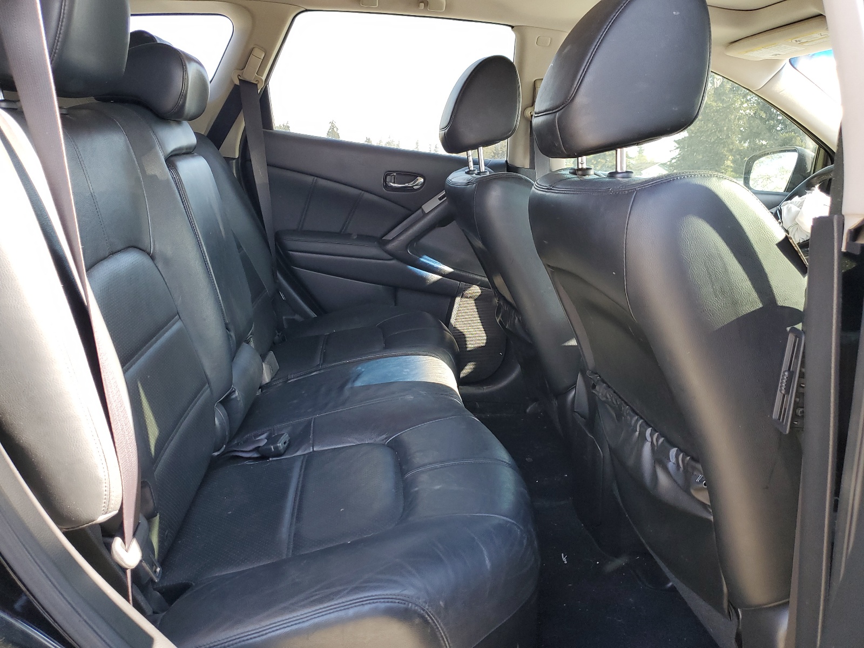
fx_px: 649
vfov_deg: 53.1
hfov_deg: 67.3
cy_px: 324
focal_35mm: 26
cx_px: 432
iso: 73
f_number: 1.5
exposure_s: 1/120
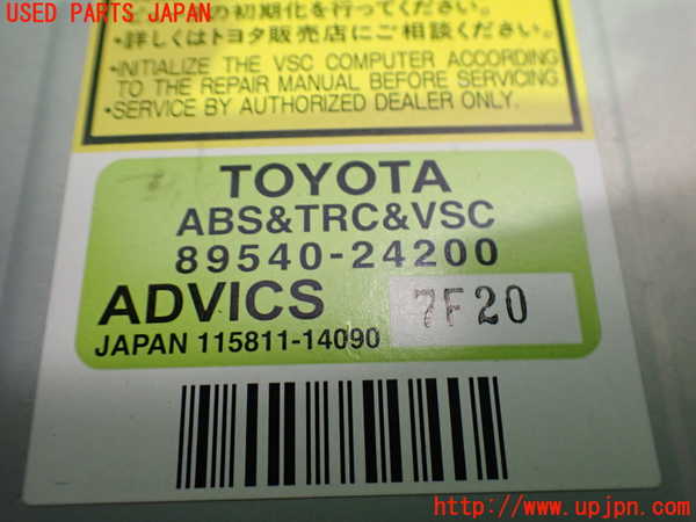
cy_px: 261
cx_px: 348
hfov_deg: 60.0
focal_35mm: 30
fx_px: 603
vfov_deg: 46.8
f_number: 2.3
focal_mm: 5.4
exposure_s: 1/100
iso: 800
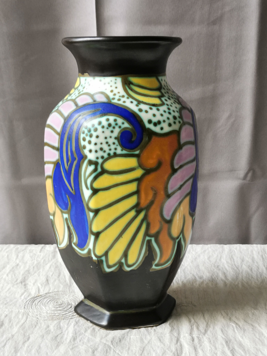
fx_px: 596
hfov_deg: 25.2
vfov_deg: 33.2
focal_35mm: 58
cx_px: 134
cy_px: 178
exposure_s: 1/50
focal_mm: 5.58
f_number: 1.8
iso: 100
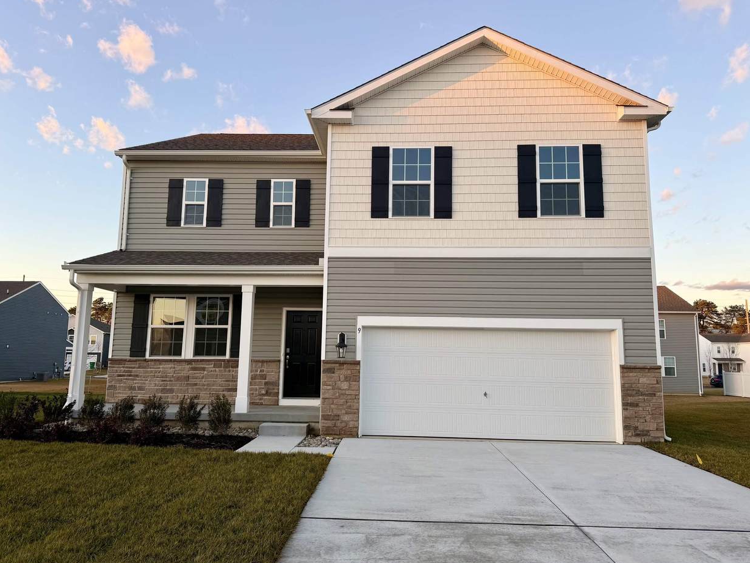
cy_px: 278
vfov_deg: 54.9
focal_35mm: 25
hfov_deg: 69.4
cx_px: 370
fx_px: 542
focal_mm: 6.76
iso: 80
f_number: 1.78
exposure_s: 1/374
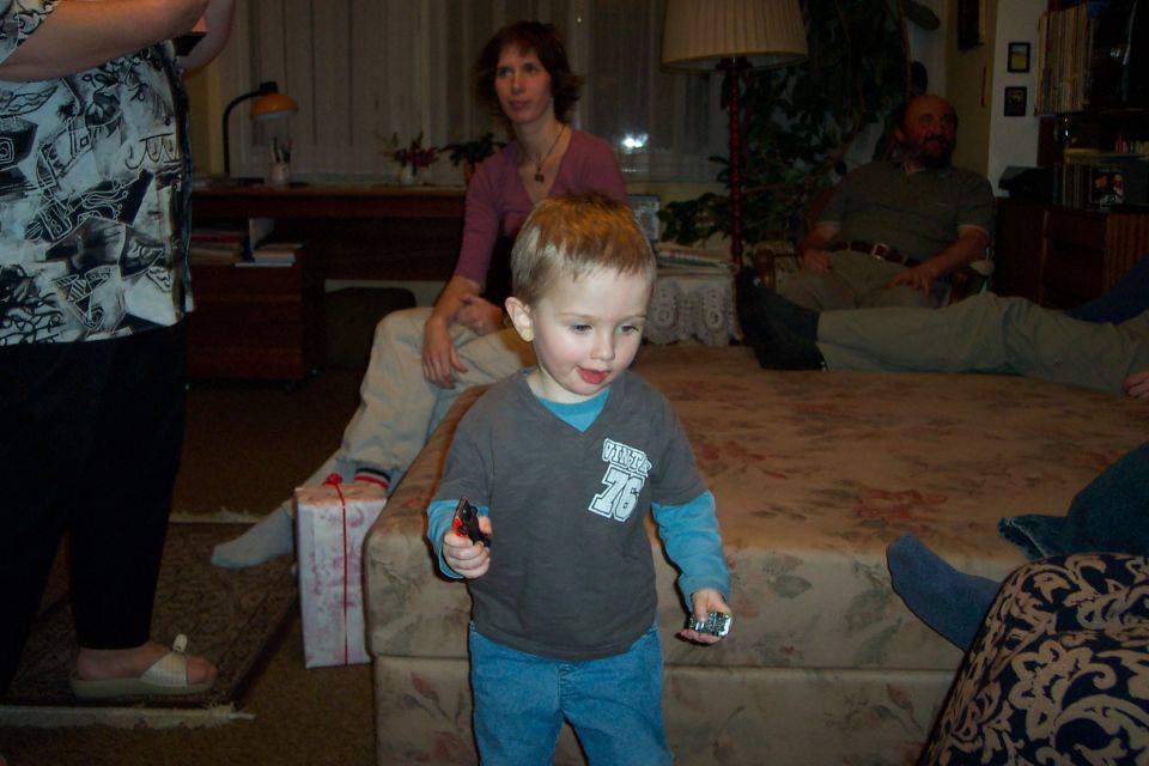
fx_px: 1213
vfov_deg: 35.1
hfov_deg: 50.7
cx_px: 574
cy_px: 383
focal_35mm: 38
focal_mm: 8
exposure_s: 1/30
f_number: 2.8
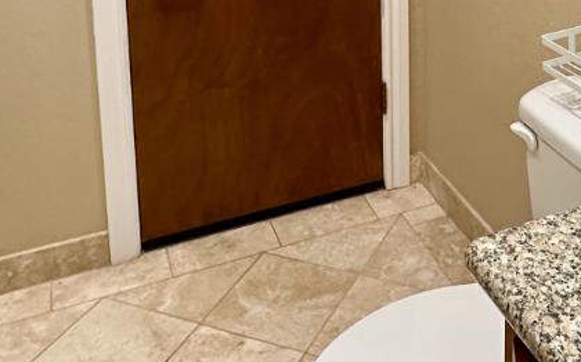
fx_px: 839
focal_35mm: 53
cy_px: -164
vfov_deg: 21.1
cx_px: 452
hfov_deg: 37.1
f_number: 2.2
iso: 250
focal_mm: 2.22
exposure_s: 1/60
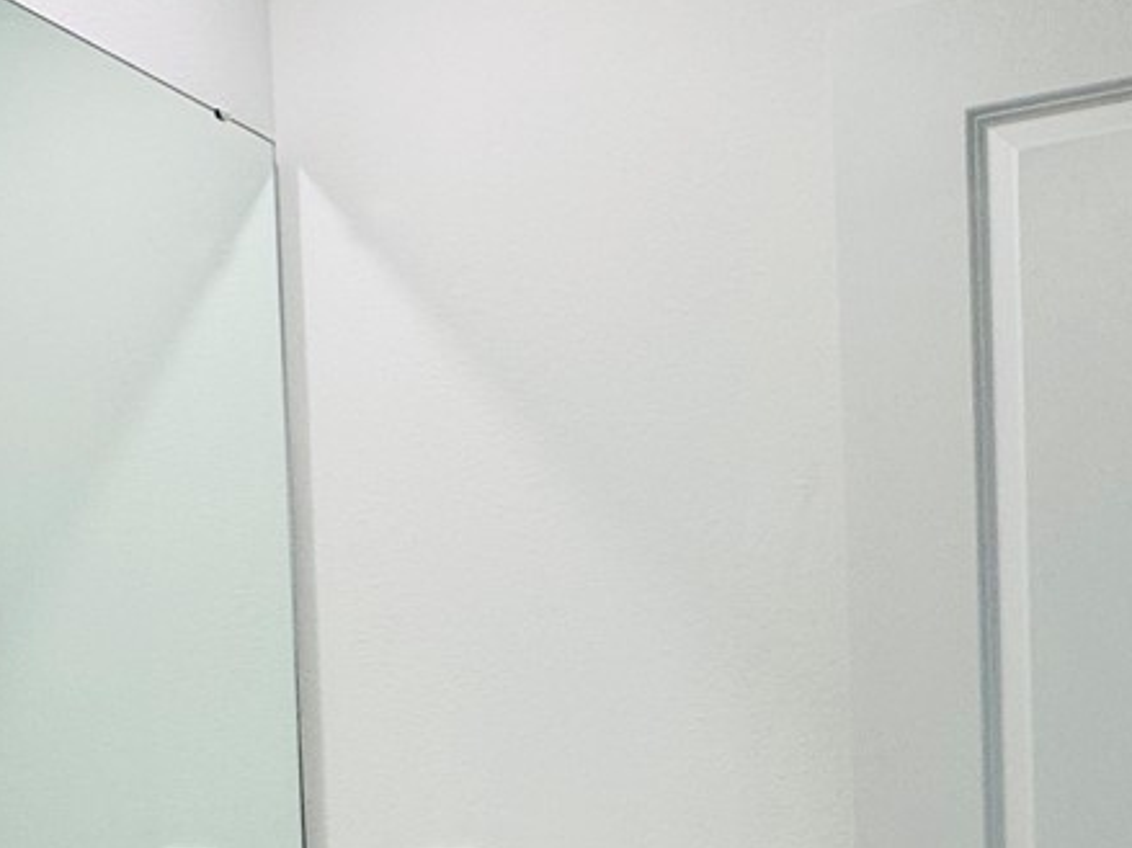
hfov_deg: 37.4
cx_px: 482
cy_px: 814
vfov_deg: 27.2
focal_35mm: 51
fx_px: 1667
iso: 100
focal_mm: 2.22
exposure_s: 1/120
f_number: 2.2
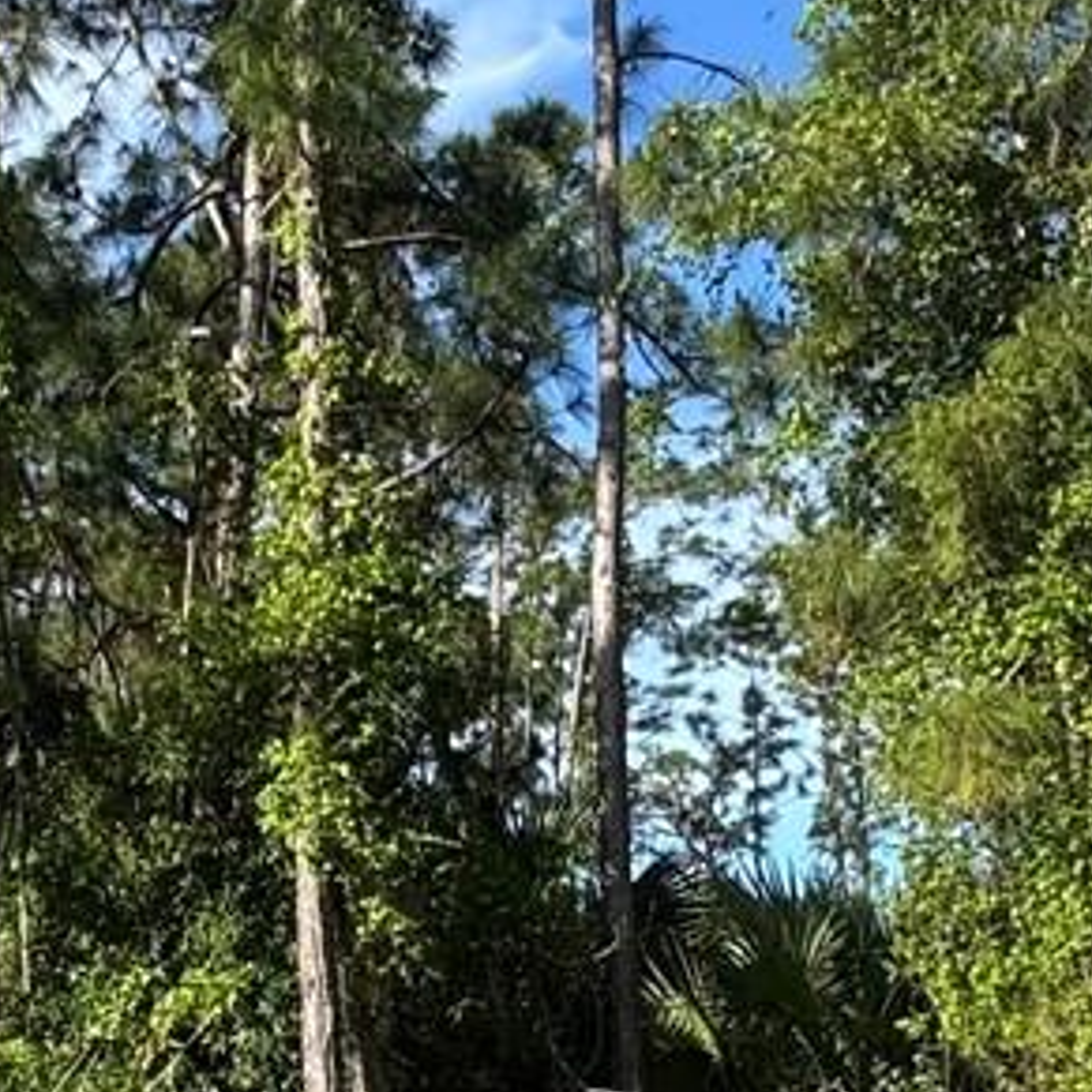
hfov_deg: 25.1
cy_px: 792
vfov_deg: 25.1
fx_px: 2427
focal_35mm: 68
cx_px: 311
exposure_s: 1/707
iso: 40
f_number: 2.2
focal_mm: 2.22
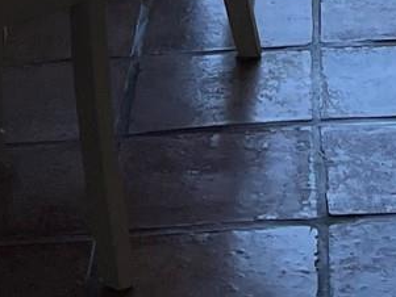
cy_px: -648
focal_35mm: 177
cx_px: 497
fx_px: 2026
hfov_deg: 10.9
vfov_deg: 7.3
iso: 32
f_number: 1.6
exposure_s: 1/664
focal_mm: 5.1
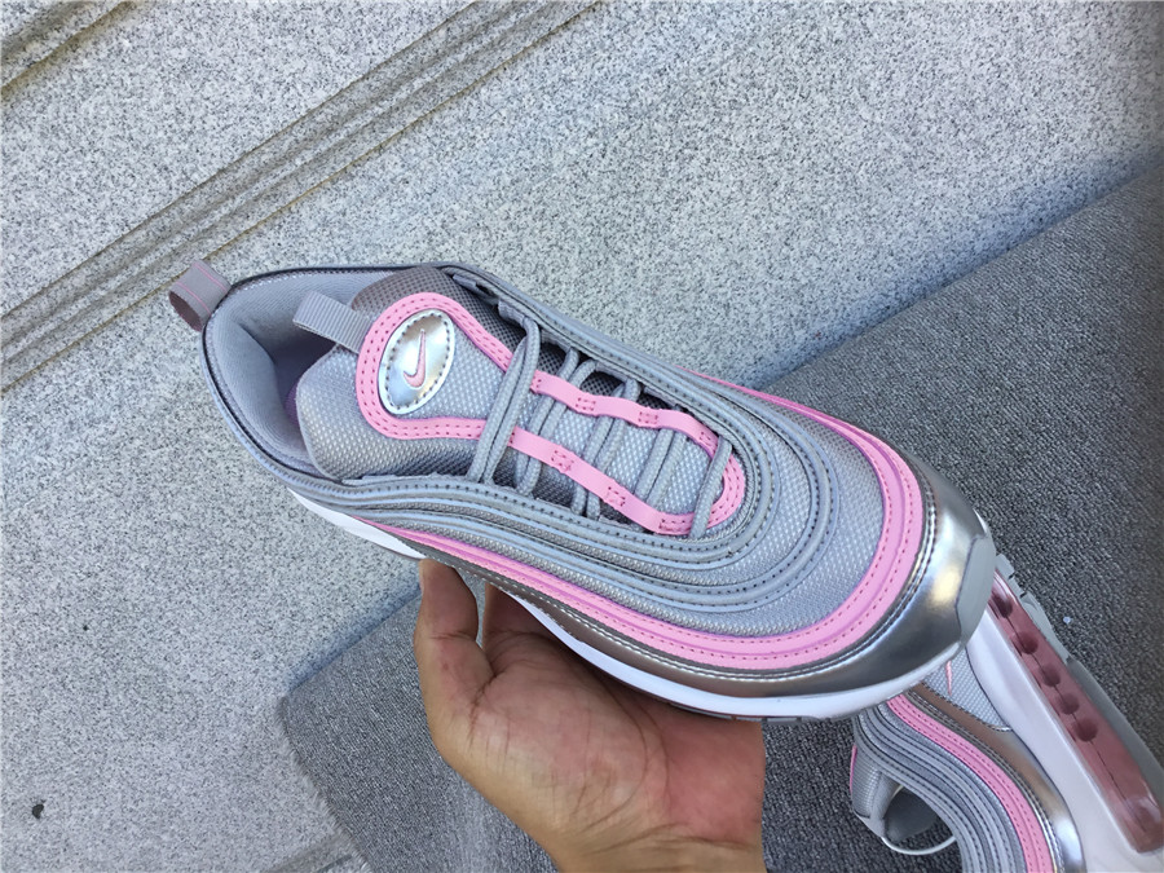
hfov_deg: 58.4
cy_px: 436
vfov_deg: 45.4
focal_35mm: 31
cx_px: 582
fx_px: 1042
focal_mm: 3.3
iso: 25
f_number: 2.4
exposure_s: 1/179
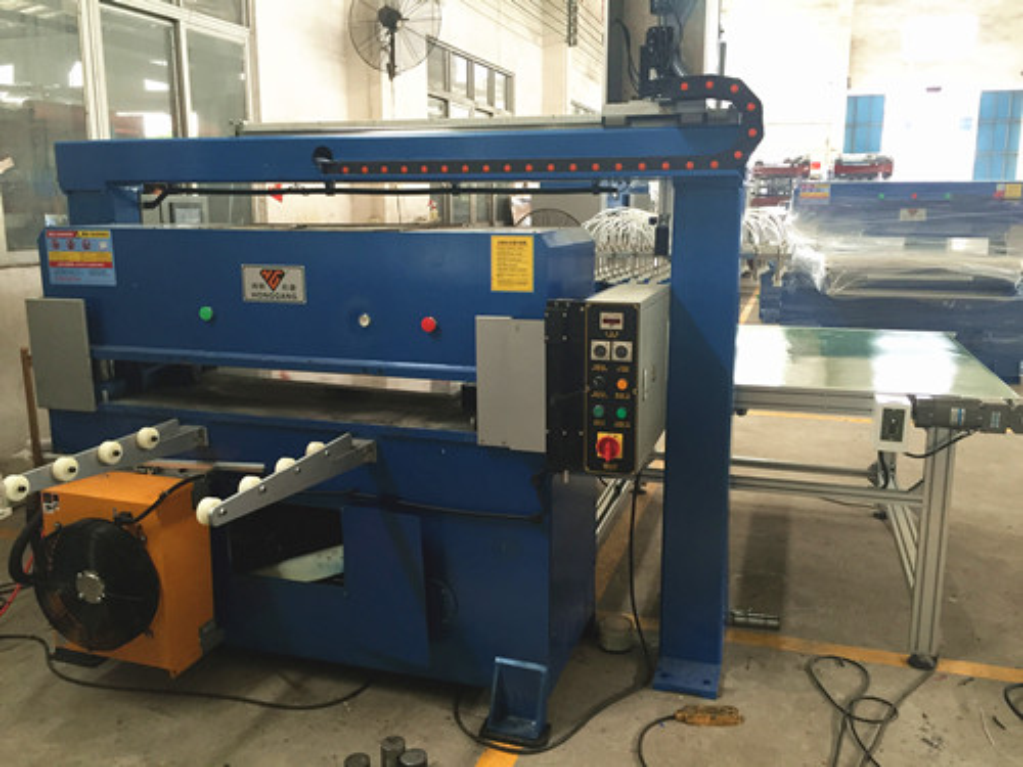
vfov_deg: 48.2
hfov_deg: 61.7
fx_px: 857
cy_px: 384
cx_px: 512
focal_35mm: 29
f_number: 2.2
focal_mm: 4.15
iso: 125
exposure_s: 1/33
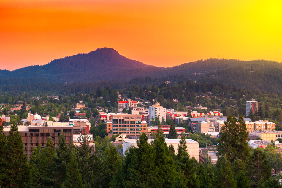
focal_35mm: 92
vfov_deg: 14.9
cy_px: 94
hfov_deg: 22.1
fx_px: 721
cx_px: 141
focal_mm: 92
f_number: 16
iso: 64
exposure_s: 6
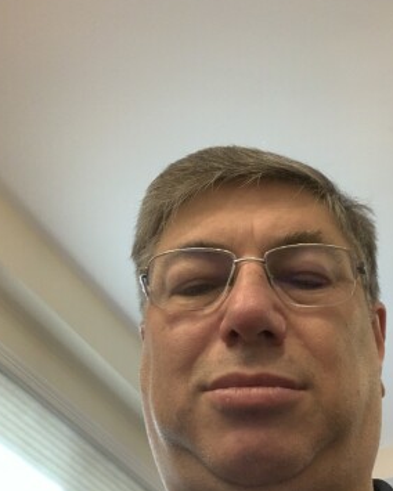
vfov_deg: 41.5
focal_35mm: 44
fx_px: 640
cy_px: 325
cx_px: 240
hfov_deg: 34.0
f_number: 2.2
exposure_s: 1/60
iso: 250
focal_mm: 2.87
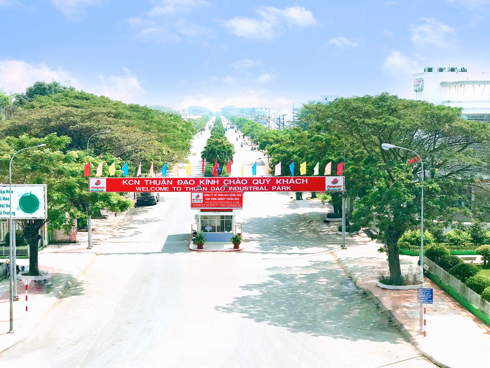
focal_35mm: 57
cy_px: 184
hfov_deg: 33.8
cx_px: 245
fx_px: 807
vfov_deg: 25.7
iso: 20
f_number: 2.8
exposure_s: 1/1709
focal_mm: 6.6
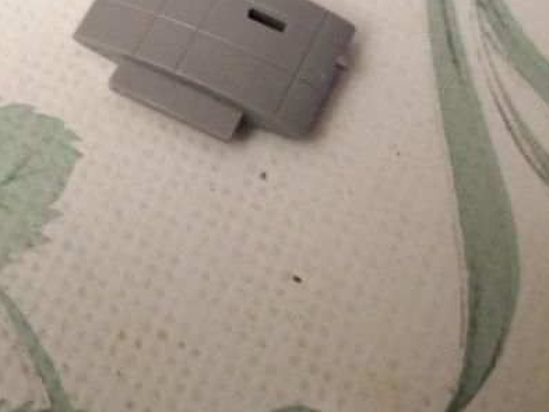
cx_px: 109
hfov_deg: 32.8
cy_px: 27
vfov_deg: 24.8
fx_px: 904
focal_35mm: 57
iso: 500
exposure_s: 1/17
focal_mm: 3.7
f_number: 1.9
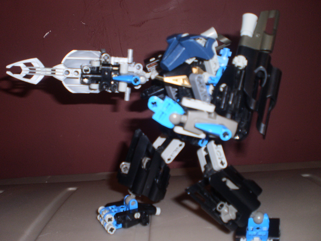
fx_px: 334
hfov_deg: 51.4
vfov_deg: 39.7
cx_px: 160
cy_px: 120
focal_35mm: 36
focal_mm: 6.3
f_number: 3.1
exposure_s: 1/30
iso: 125
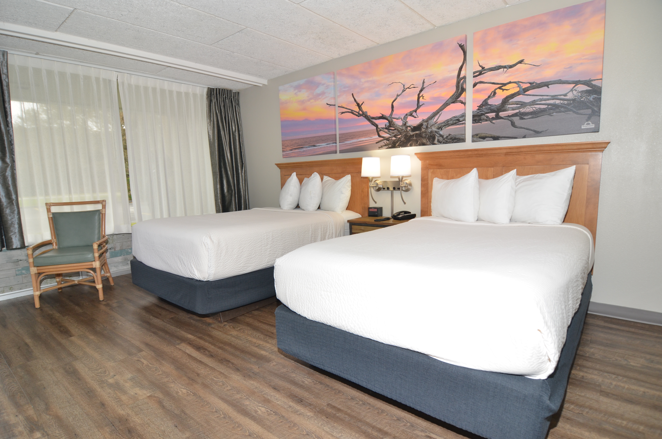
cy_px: 220
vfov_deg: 67.1
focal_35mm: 18
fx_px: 330
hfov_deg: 90.1
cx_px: 331
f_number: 5.6
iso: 320
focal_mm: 12
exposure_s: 1/60
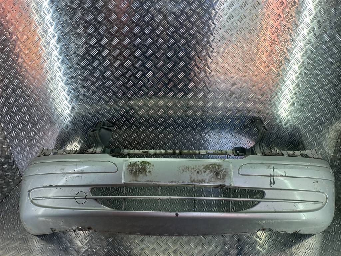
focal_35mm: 25
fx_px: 246
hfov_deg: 69.4
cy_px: 128
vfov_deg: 54.9
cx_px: 170
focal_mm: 4.6
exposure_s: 1/100
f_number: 1.8
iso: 40
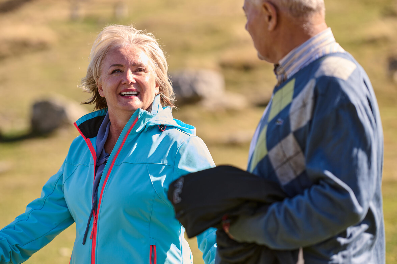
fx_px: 1489
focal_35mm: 135
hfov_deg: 15.2
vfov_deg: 10.2
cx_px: 198
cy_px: 132
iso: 200
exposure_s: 1/1000
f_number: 2.8
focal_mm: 135
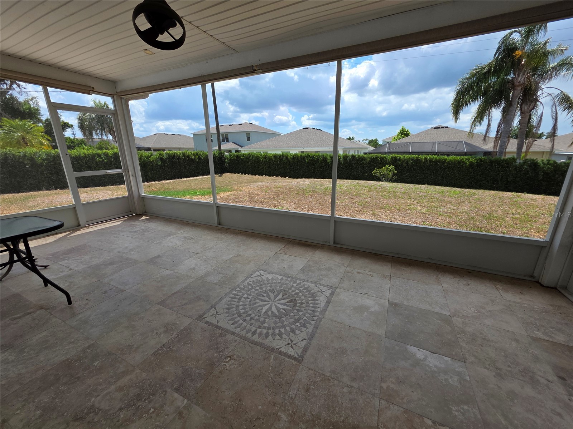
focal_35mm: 13
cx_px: 286
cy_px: 214
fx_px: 215
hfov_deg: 106.2
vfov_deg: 89.9
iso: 40
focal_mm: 2.2
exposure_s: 1/1225
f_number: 1.9
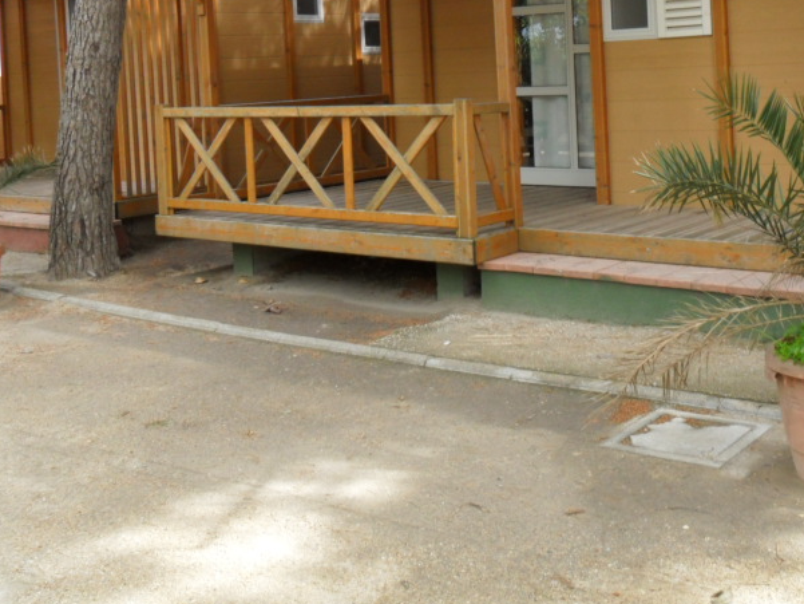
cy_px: 98
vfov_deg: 30.5
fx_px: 1069
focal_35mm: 46
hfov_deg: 40.9
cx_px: 504
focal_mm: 4.9
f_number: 3.5
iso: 100
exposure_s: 1/180
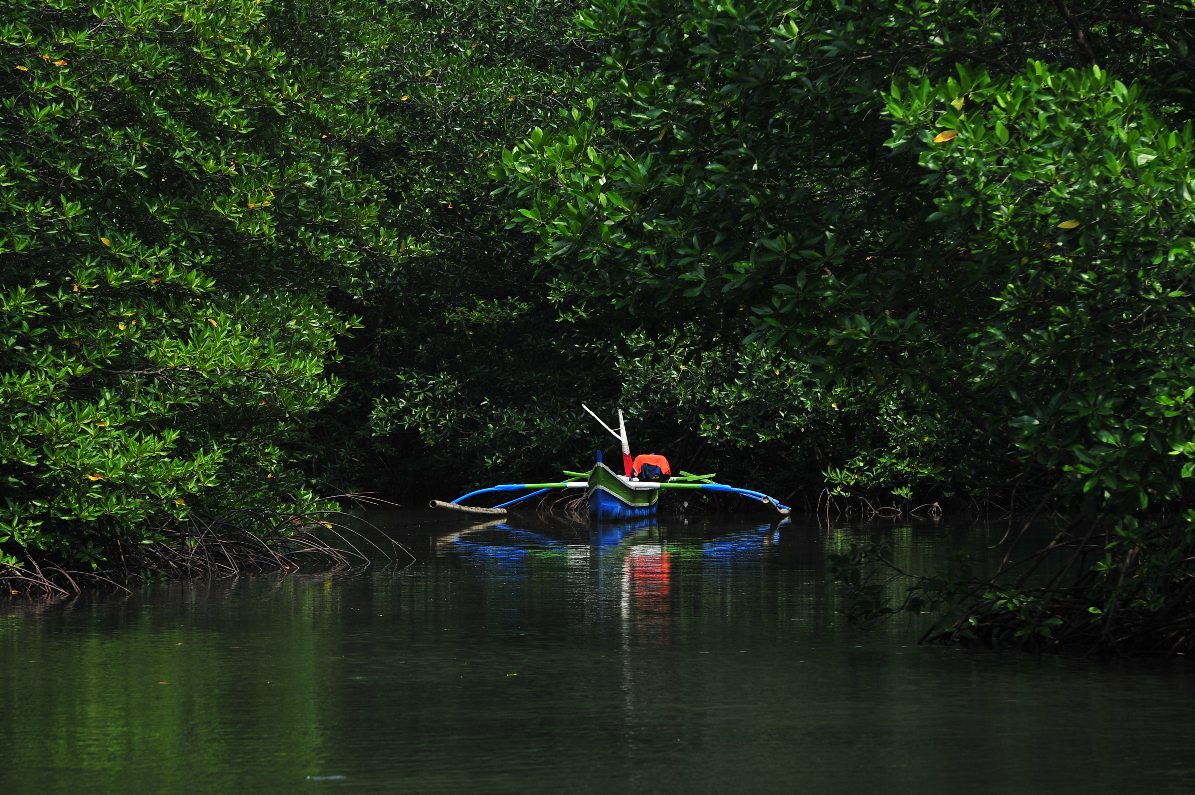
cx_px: 543
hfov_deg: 8.8
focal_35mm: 235
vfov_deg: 5.8
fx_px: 7795
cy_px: 381
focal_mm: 200
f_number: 9
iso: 200
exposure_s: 1/400
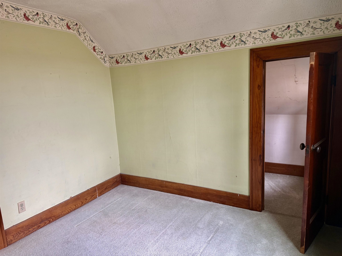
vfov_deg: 56.8
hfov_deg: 71.6
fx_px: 237
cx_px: 171
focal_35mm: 24
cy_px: 128
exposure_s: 1/60
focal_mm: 6.76
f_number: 1.78
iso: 160
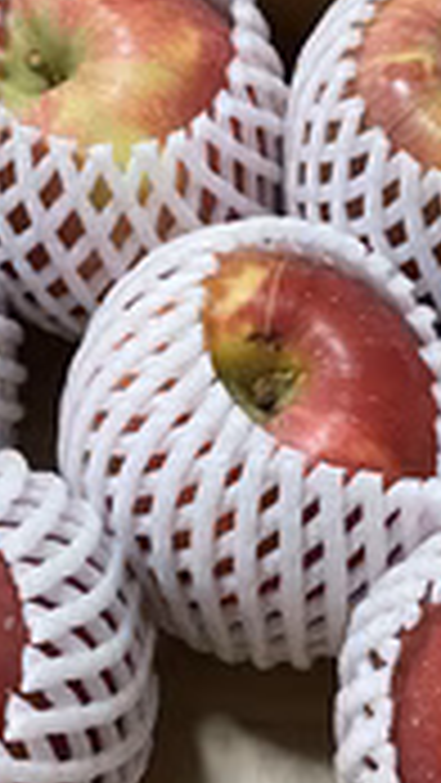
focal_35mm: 65
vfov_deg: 32.3
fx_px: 1350
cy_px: 414
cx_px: 292
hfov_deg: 18.5
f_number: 1.6
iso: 200
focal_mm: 4.2
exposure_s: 1/60
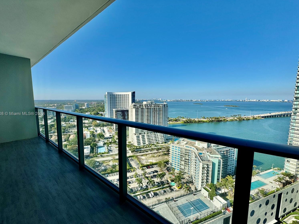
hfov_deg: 98.1
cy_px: 114
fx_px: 130
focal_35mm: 15
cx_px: 141
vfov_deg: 81.7
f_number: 2.2
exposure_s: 1/2028
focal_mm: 2.22
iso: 50
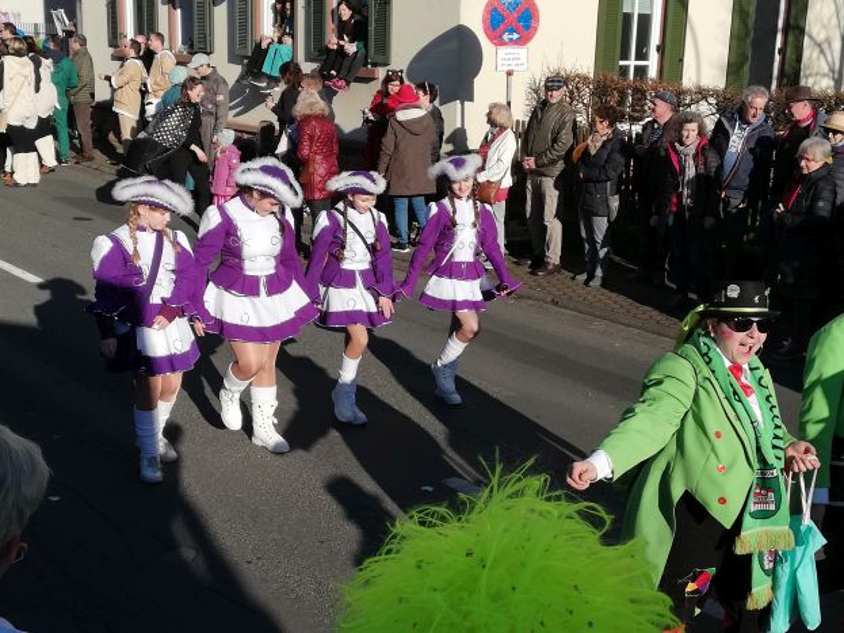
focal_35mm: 49
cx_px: 422
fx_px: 1194
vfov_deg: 29.7
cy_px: 316
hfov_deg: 38.9
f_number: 2.2
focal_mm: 3.81
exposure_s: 1/1414
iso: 50
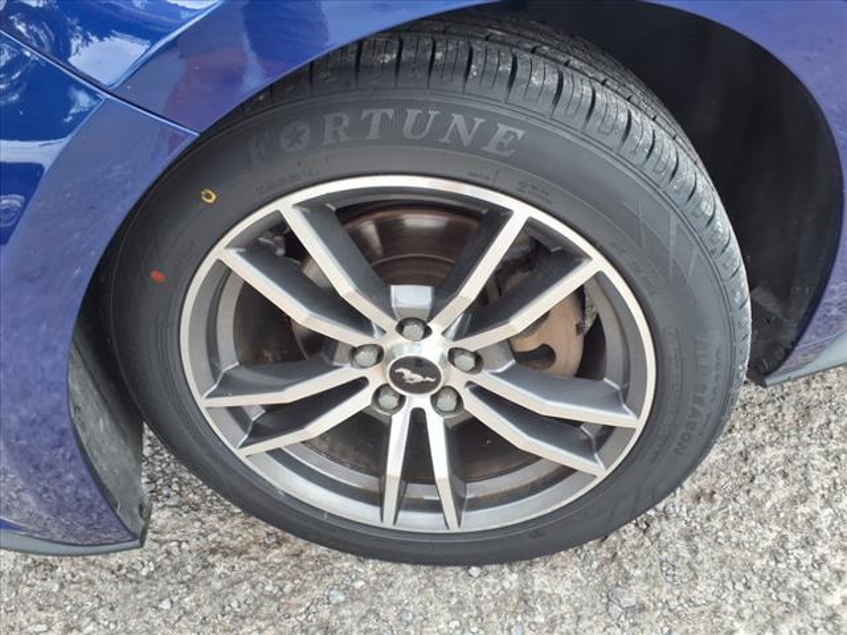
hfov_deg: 65.3
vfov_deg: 51.4
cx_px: 424
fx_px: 661
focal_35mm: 27
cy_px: 318
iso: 40
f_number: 1.9
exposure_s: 1/120
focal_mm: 3.58
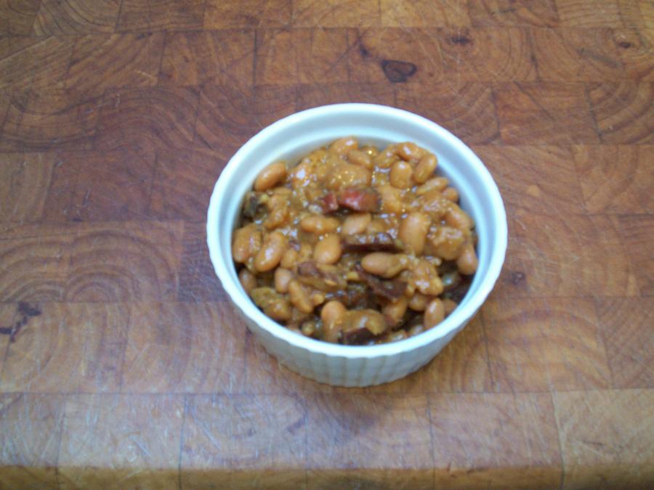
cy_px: 245
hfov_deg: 51.4
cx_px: 327
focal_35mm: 36
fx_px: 680
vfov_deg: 39.7
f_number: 4.5
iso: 140
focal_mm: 5.9
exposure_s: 1/11.6
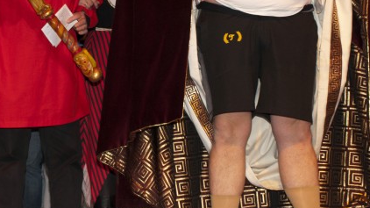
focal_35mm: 95
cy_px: 21
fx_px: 932
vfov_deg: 12.6
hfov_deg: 22.4
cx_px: 132
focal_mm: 23
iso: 100
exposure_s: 1/50
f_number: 4.6
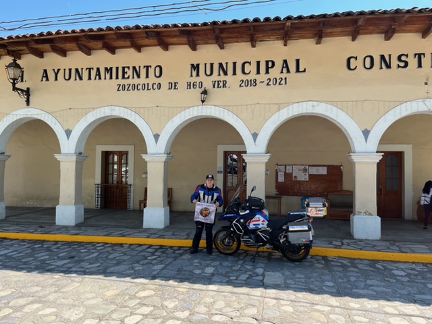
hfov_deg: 67.3
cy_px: 162
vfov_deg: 53.1
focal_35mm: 26
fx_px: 324
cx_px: 216
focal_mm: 5.1
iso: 50
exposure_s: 1/1000
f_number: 1.6
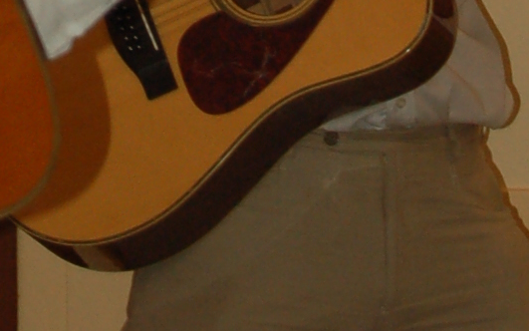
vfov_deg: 2.7
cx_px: -25
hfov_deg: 4.4
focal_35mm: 476
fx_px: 6862
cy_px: -796
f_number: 5.6
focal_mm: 55
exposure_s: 1/60
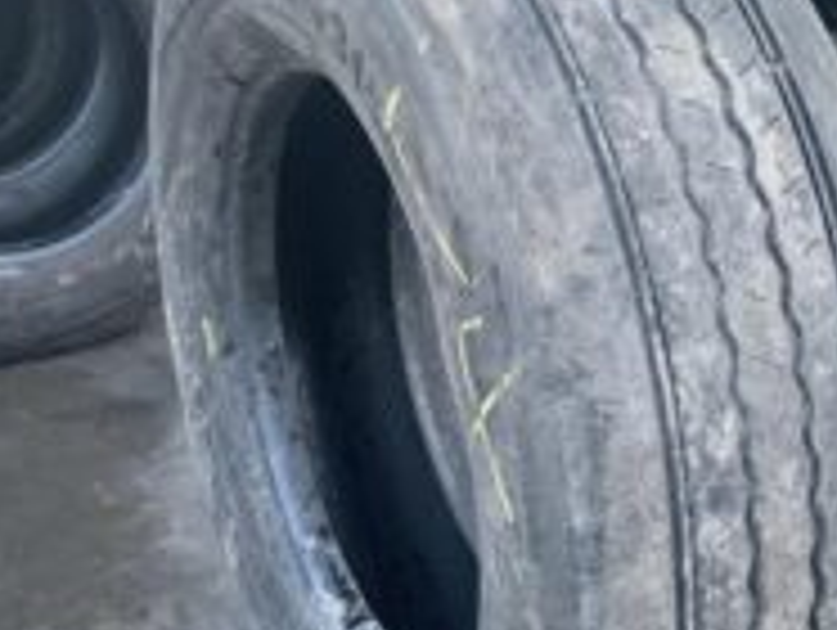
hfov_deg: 32.1
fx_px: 1453
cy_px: 380
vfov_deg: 24.4
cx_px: 486
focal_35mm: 60
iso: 80
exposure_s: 1/121
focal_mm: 4.25
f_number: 1.8
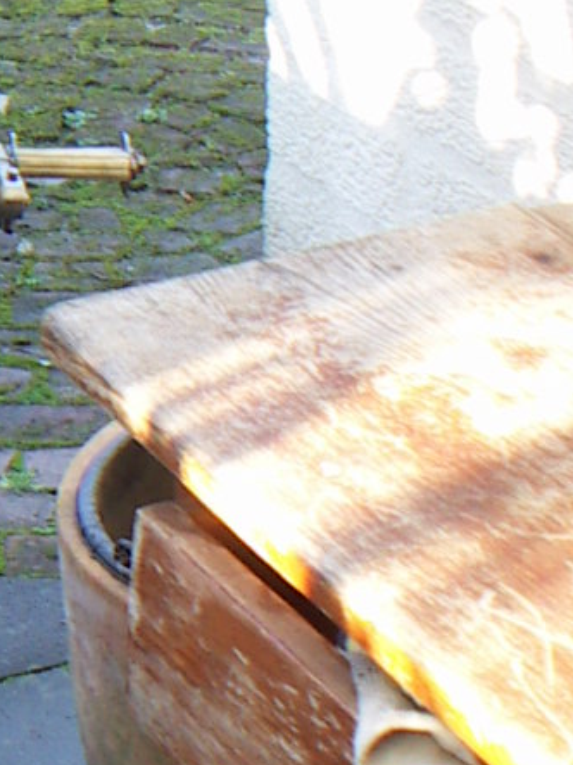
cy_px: 207
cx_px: -338
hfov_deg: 10.9
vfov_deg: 15.1
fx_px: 2871
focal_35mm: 130
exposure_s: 1/50
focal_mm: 4.7
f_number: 2.8
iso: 50
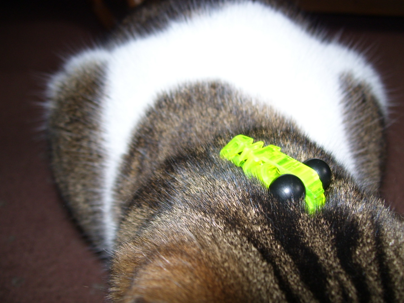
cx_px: 202
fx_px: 420
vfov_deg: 39.7
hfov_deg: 51.4
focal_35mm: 36
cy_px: 152
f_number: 2.7
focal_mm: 6
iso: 80
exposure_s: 1/60
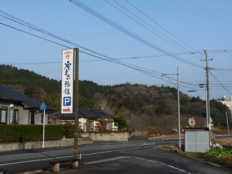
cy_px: 86
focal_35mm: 50
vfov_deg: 29.1
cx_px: 116
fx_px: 335
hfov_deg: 38.2
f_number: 5.6
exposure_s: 1/400
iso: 100
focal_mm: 8.7
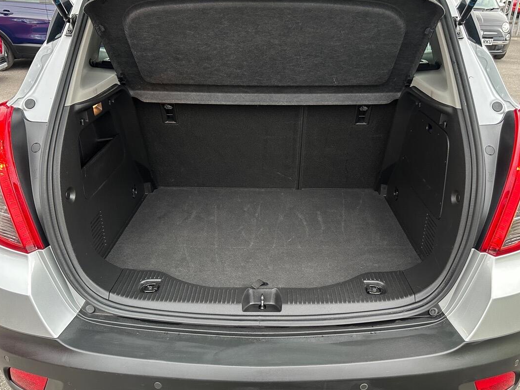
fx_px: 436
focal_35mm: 29
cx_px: 269
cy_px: 194
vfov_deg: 48.2
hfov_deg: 61.6
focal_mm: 6.86
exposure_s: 1/60
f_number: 1.78
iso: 320
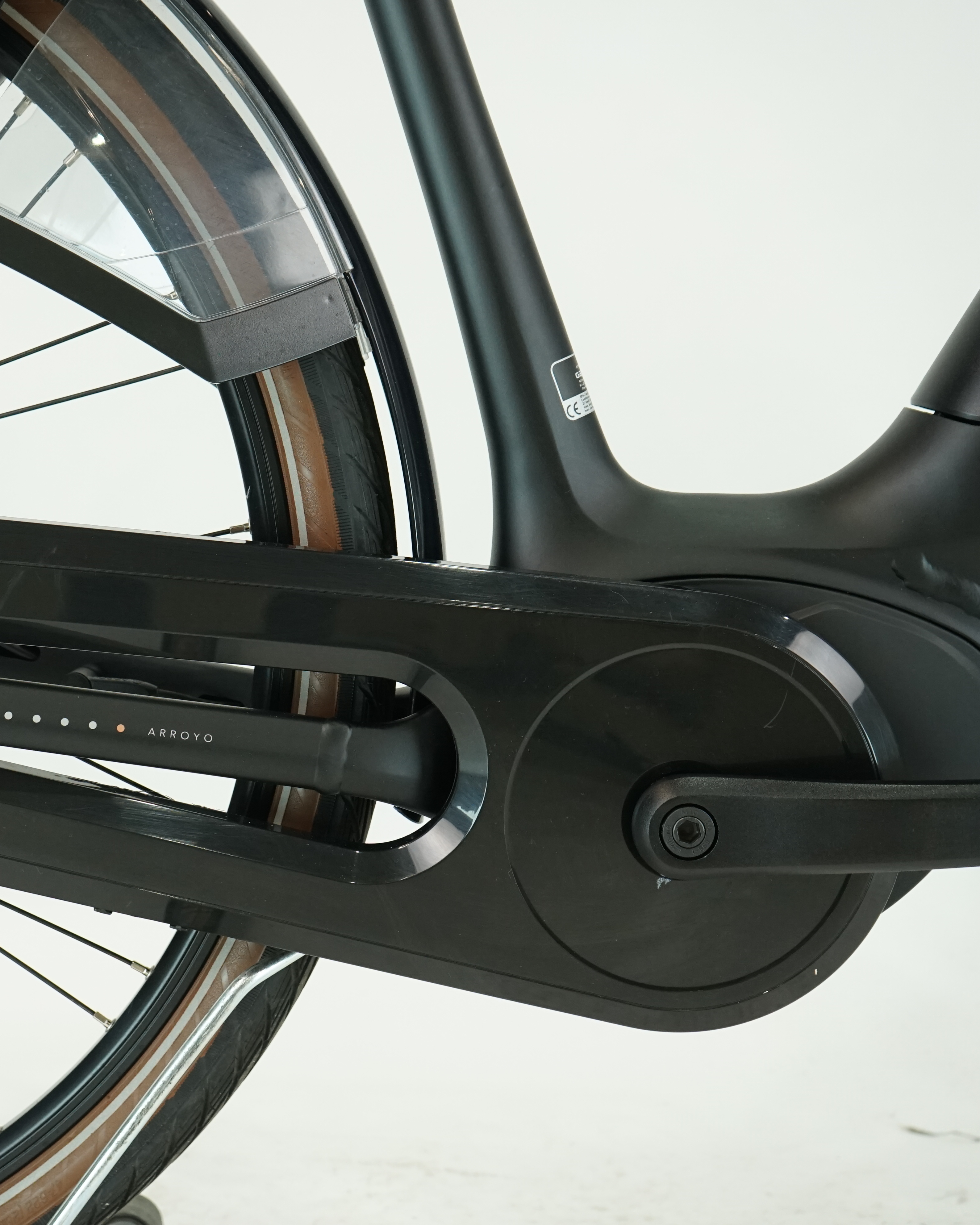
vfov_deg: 31.0
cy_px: 608
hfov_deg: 24.8
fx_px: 2212
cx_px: 279
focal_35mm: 61
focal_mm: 43
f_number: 5.6
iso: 1600
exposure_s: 1/200
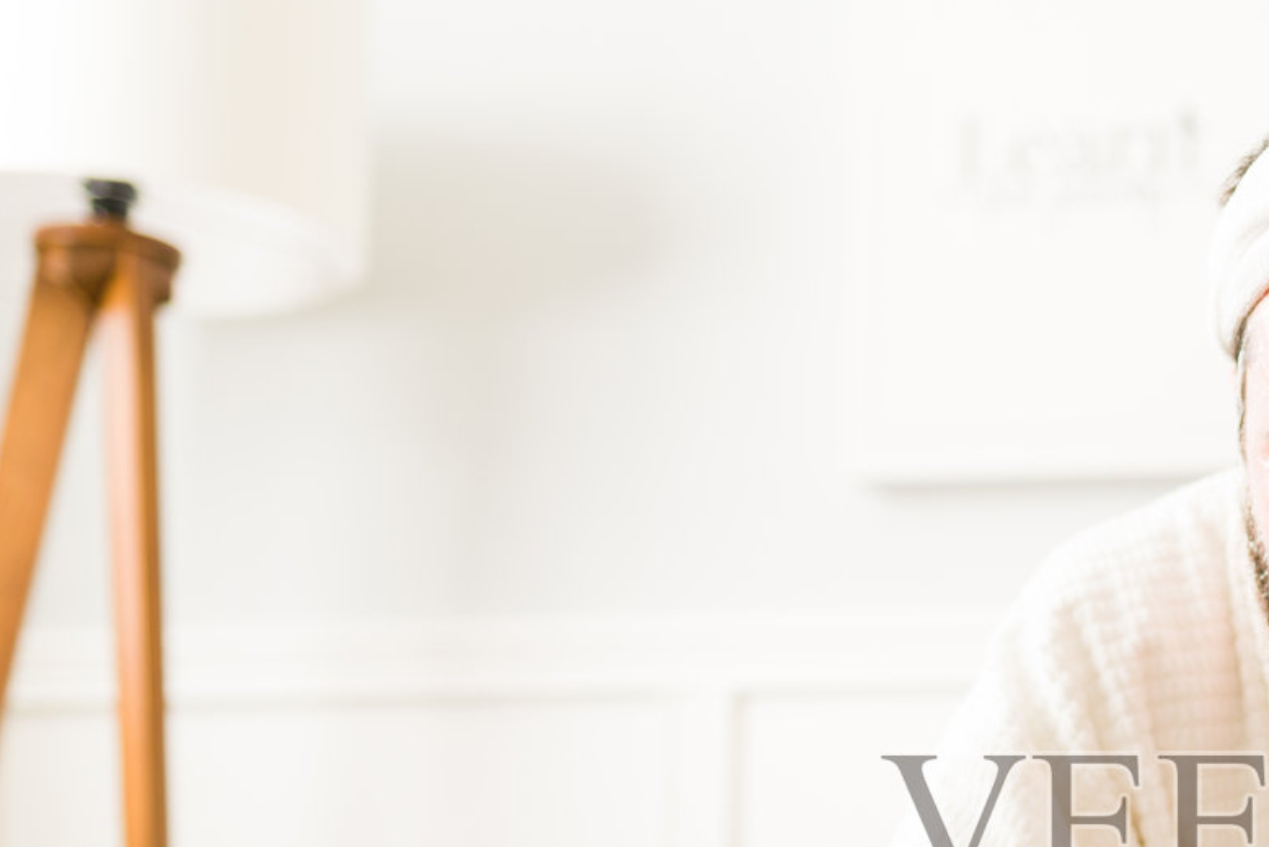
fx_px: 2538
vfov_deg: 18.4
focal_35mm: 72
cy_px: 864
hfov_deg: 27.0
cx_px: 1153
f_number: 1.8
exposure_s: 1/160
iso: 250
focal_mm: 35
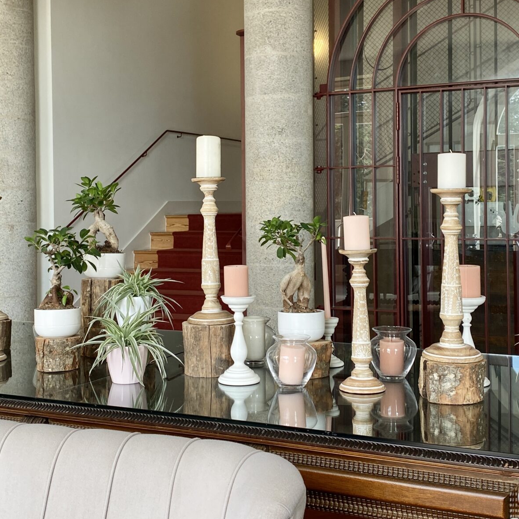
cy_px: 215
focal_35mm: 50
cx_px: 246
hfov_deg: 34.0
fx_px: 848
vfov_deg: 33.9
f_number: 1.8
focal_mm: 4.25
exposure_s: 1/122
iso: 50
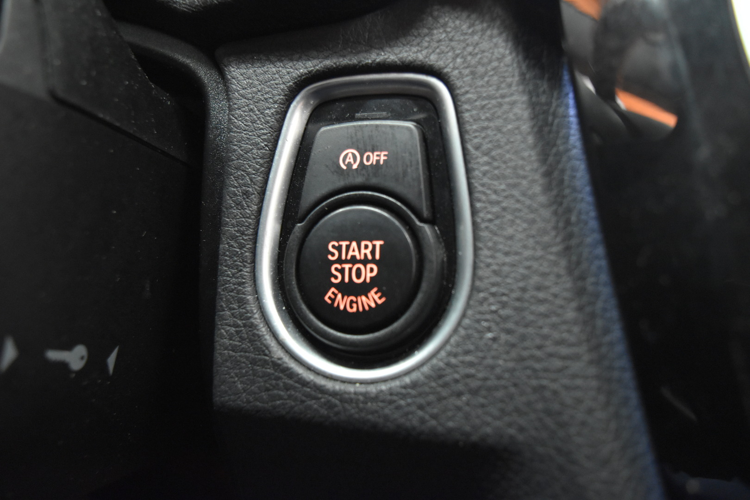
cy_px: 250
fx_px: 781
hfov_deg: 51.3
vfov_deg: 35.5
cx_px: 375
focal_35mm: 38
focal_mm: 25
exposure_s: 1/40
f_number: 4
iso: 3200
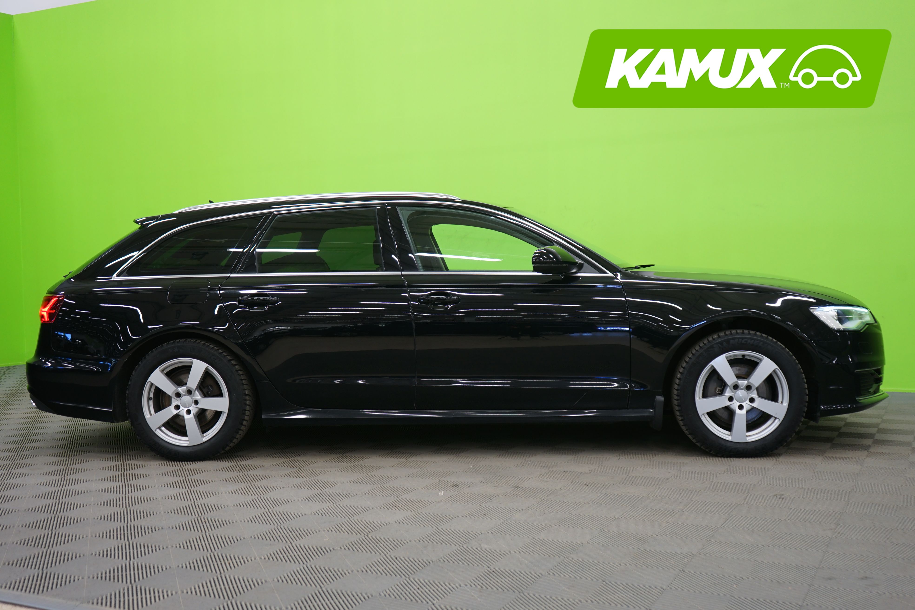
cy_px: 305
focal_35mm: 38
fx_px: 966
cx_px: 458
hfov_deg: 50.7
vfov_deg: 35.1
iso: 400
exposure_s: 1/8
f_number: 4
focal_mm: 38
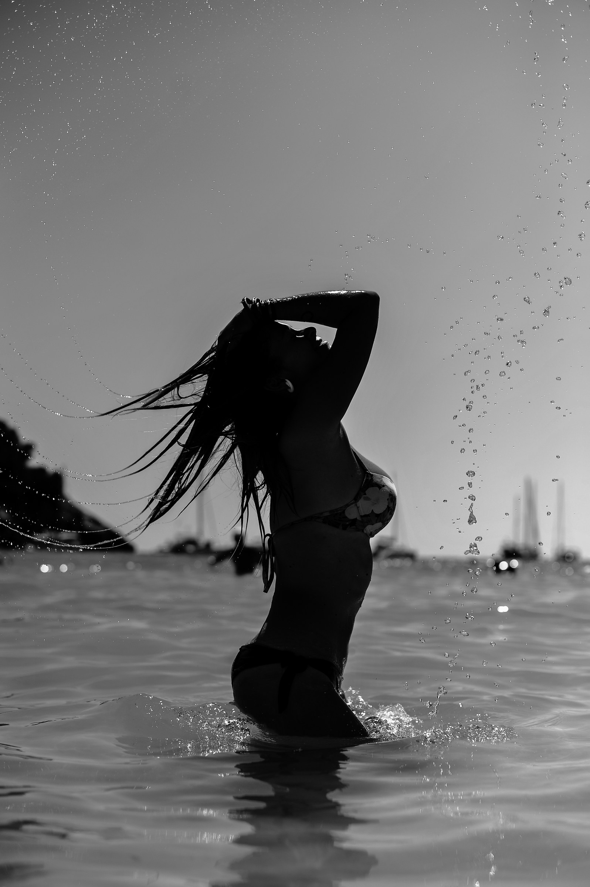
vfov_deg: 39.6
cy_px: 444
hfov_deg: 26.9
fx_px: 1231
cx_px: 295
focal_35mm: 50
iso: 200
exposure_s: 1/5000
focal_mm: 50
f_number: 2.8
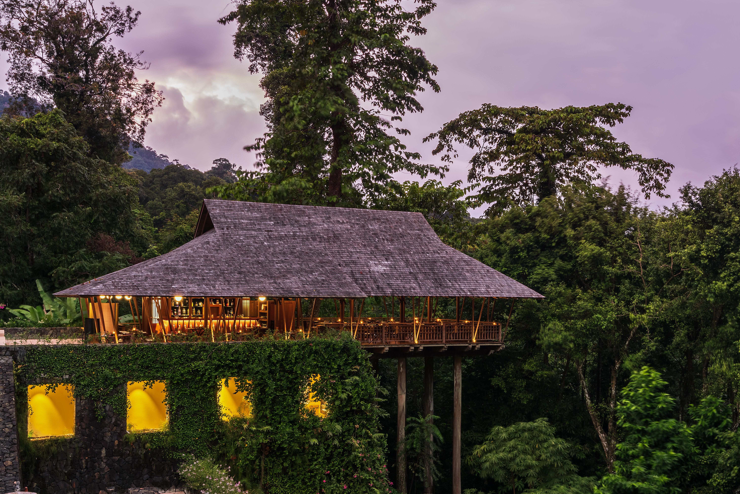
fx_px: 802
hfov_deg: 49.4
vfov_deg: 34.1
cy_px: 301
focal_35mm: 39
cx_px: 425
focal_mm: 31
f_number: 14
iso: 100
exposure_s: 20
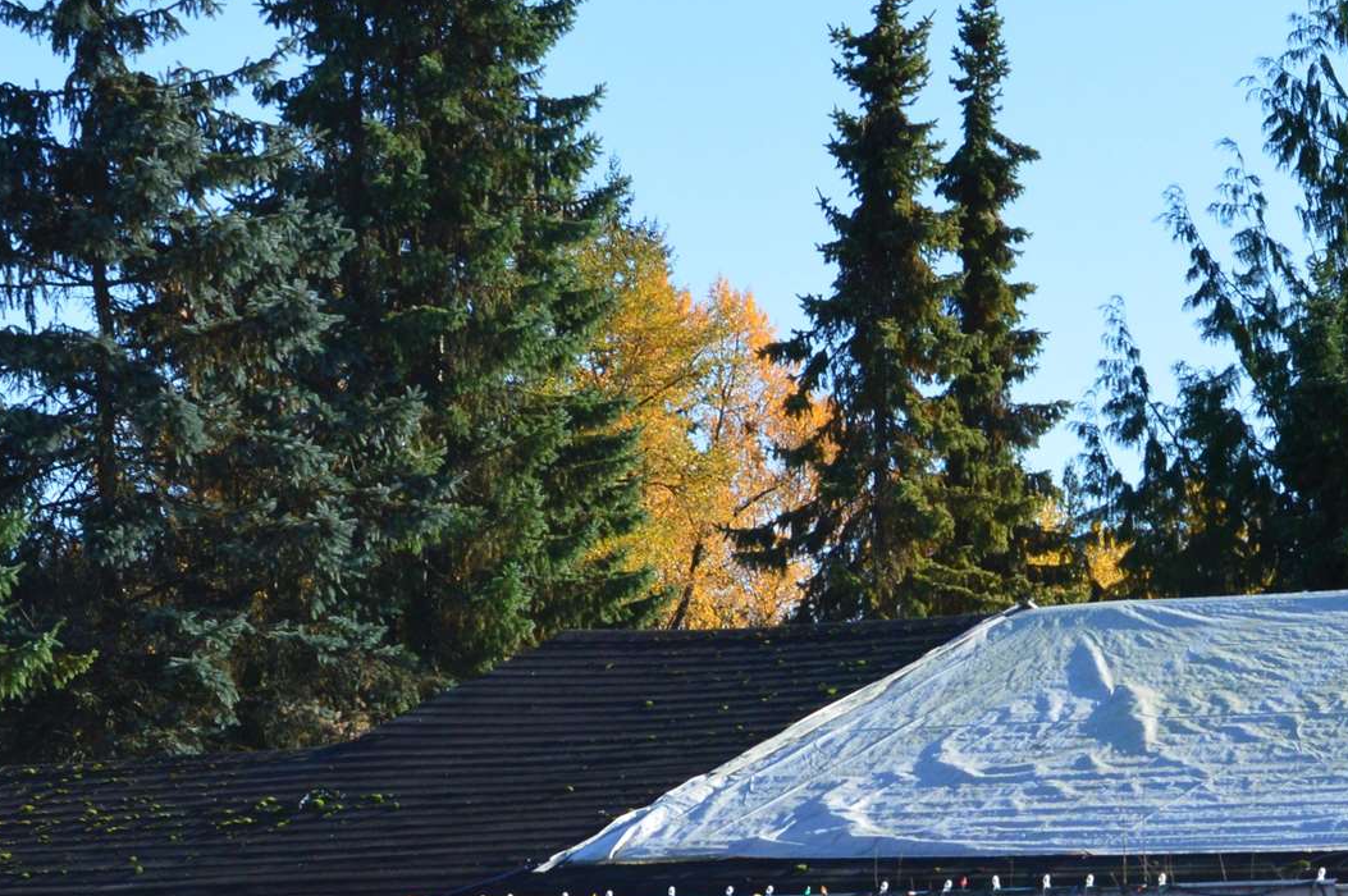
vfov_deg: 9.7
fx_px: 5237
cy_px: 1005
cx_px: 1322
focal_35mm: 140
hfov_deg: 14.5
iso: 400
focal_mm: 32
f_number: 10
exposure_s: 1/320
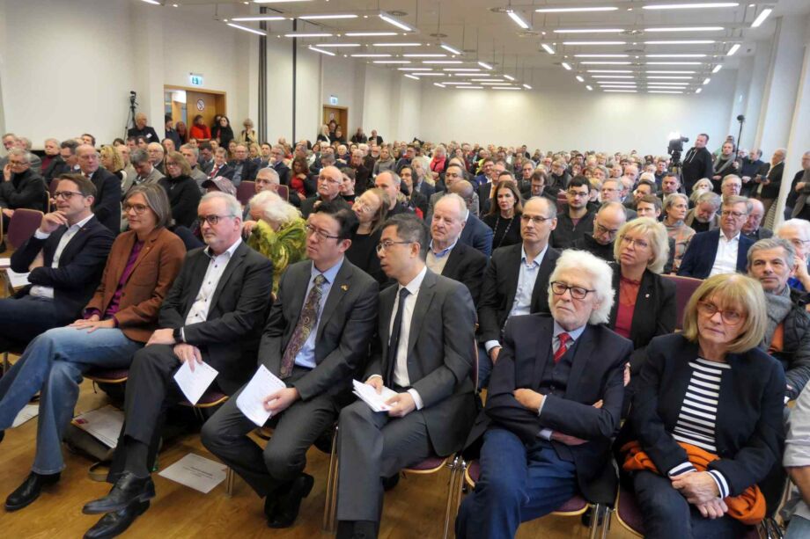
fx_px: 540
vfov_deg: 53.1
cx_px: 405
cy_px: 270
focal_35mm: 24
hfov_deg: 73.8
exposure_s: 1/60
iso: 1000
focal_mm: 8.8
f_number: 3.3
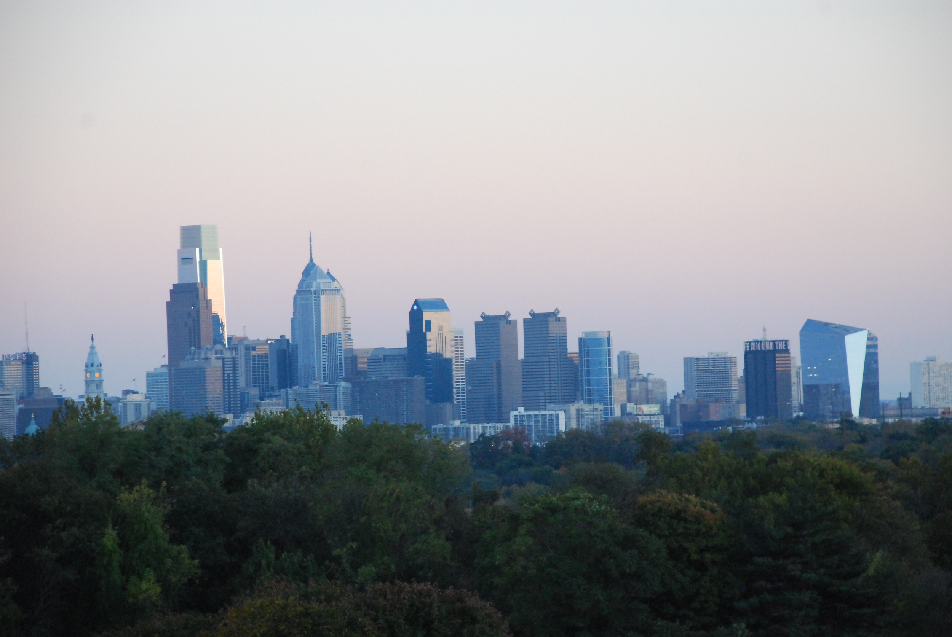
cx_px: 476
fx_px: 4170
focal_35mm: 158
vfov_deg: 8.7
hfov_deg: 13.0
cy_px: 318
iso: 1600
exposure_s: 1/125
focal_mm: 105
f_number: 6.3
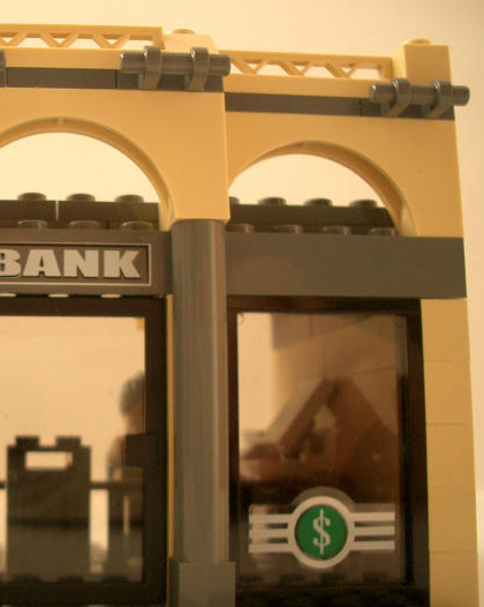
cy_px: 331
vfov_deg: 36.0
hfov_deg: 28.0
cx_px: 48
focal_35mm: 52
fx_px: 932
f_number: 2.6
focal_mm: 5.8
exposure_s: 1/50
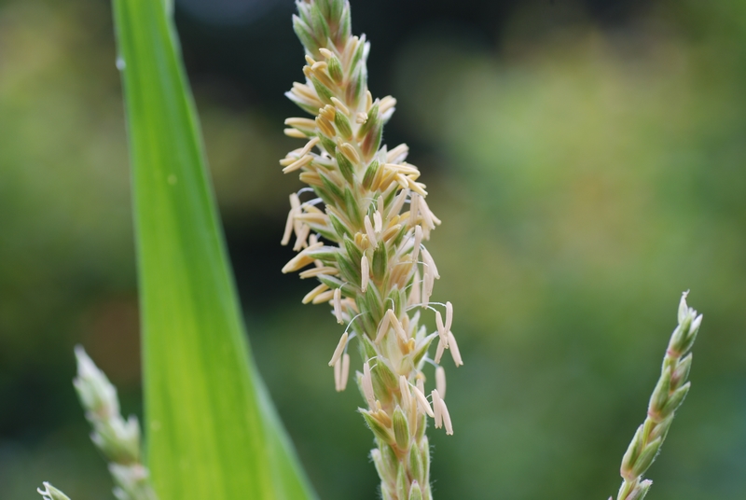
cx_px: 373
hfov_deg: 15.2
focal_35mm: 135
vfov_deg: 10.2
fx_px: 2802
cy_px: 250
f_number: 6.3
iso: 100
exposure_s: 1/80
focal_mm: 90
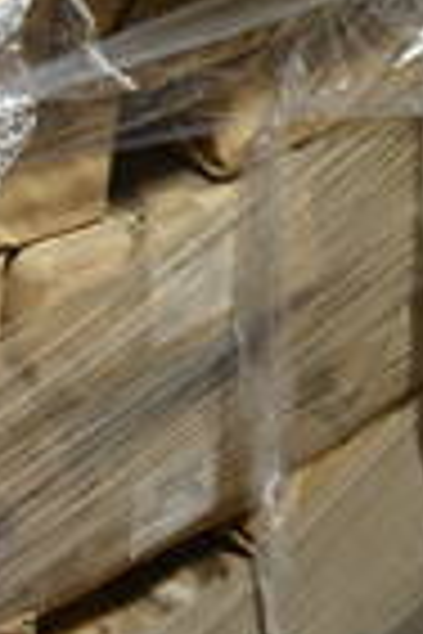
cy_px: -272
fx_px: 1621
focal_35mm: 92
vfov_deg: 19.7
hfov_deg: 14.0
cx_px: -194
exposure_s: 1/30
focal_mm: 18
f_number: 3.5
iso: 140
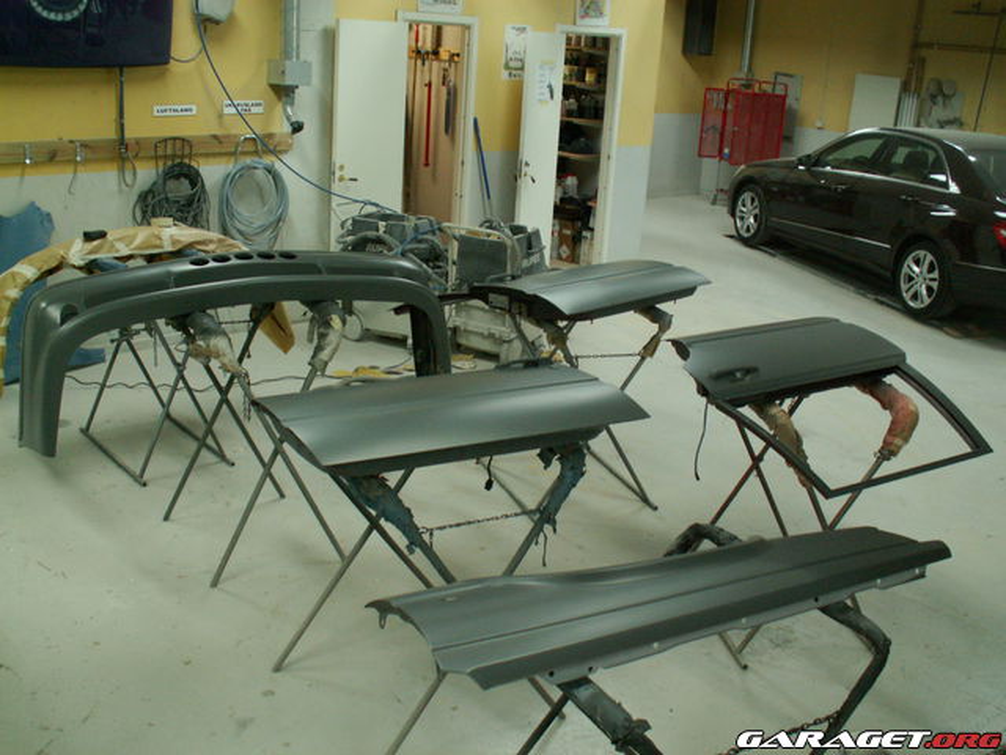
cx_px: 503
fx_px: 1017
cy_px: 378
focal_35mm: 35
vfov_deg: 40.7
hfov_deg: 52.6
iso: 125
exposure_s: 1/40
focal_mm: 5.86
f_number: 2.8
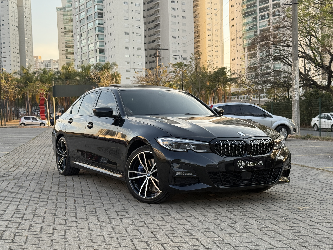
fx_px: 462
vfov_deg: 30.3
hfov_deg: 39.7
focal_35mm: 48
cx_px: 166
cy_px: 125
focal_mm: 6.76
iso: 64
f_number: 1.78
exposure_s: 1/519
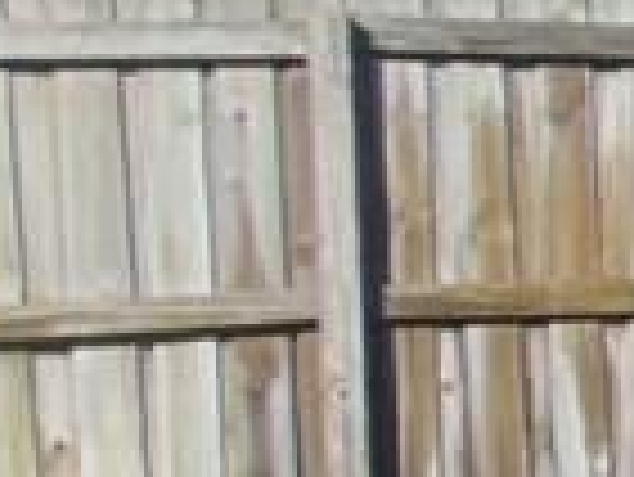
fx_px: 3318
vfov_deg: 8.2
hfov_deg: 9.0
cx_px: 1880
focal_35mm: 181
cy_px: 342
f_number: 7.7
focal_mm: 4.5
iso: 80
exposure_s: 1/250
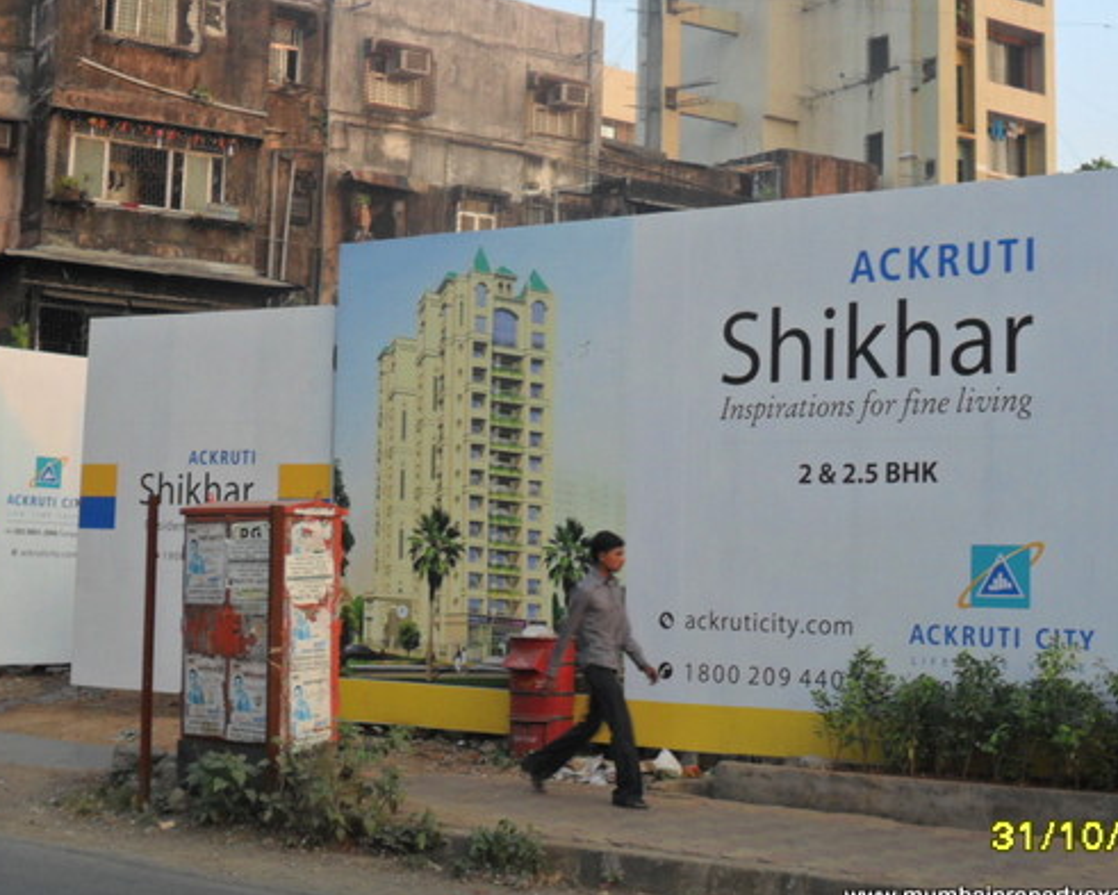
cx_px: 553
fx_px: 1853
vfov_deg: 27.1
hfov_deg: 33.6
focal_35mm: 56
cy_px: 394
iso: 100
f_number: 4.5
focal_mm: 7.8
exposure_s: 1/60
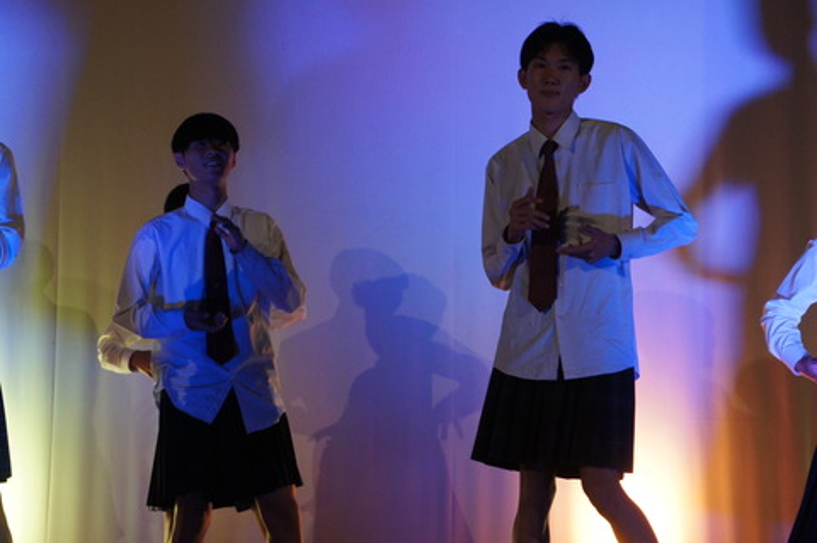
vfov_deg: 11.3
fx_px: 2755
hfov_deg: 16.9
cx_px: 408
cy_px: 272
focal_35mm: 122
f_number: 5.6
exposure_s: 1/160
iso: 1600
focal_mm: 81
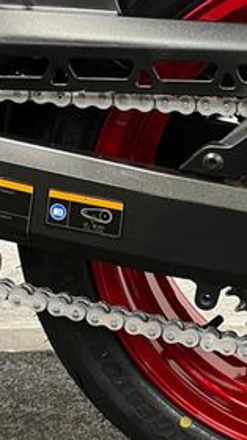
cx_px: 349
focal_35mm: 65
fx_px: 757
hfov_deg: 17.1
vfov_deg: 32.3
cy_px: 194
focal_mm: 5.1
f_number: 1.6
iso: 320
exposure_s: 1/50
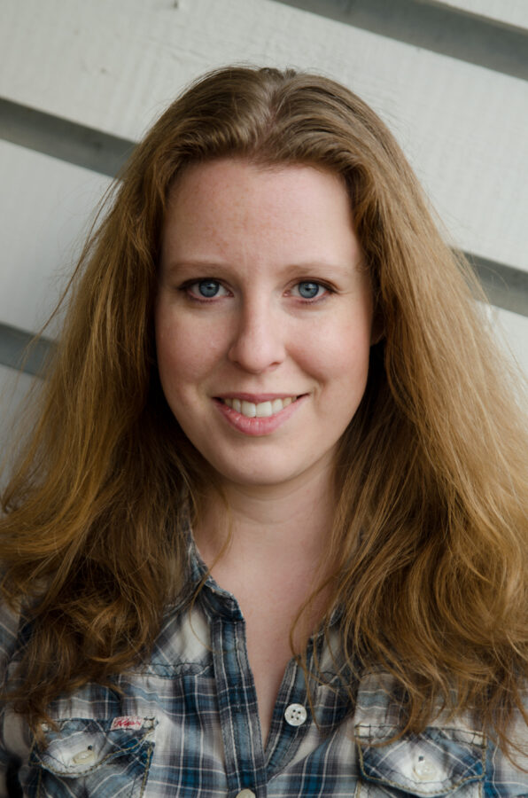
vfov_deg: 19.5
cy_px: 399
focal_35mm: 105
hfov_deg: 13.0
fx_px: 2321
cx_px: 264
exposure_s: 1/100
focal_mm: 70
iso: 100
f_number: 2.8
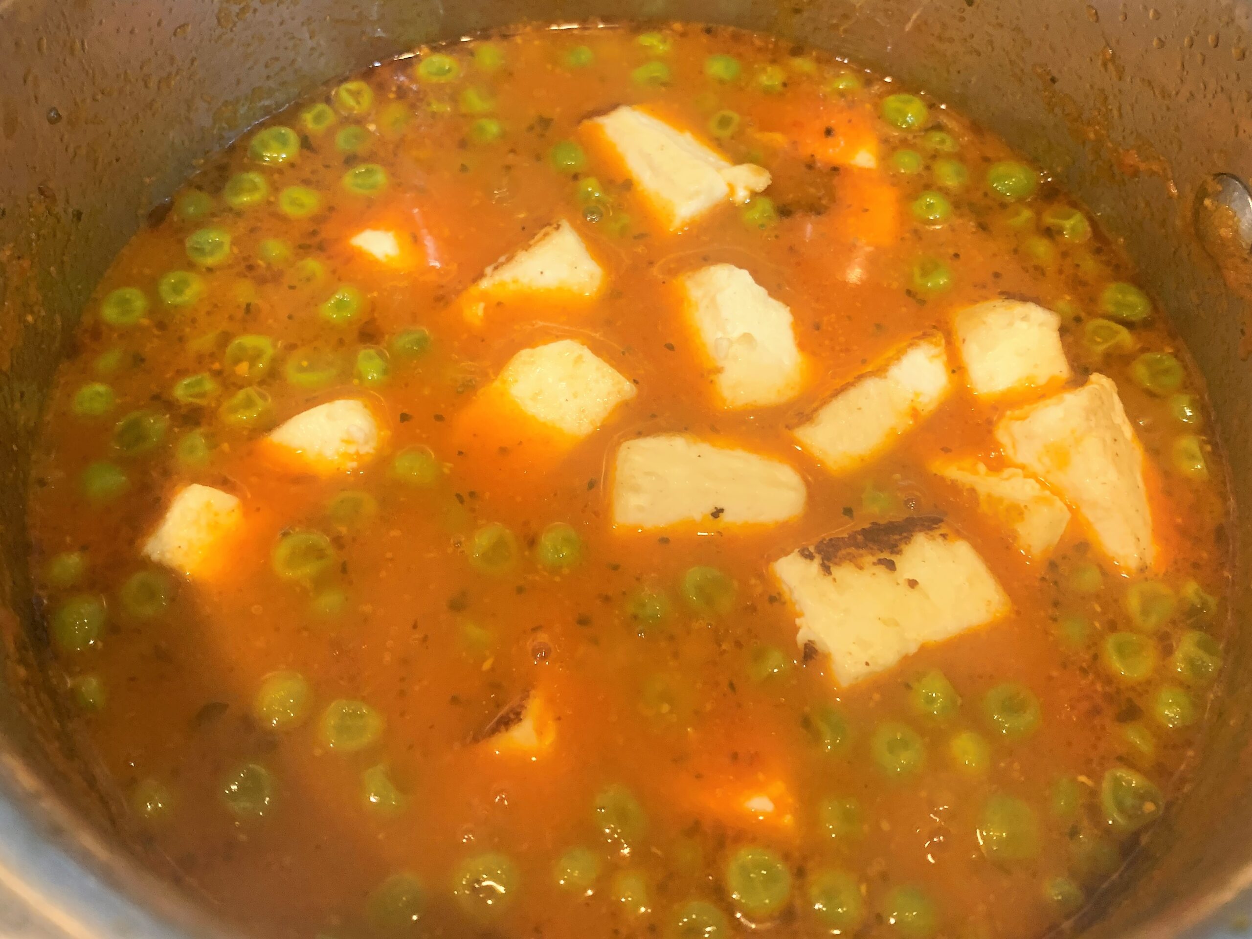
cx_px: 626
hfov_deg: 67.3
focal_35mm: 26
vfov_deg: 53.1
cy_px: 470
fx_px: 940
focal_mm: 4.25
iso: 200
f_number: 1.8
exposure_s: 1/50
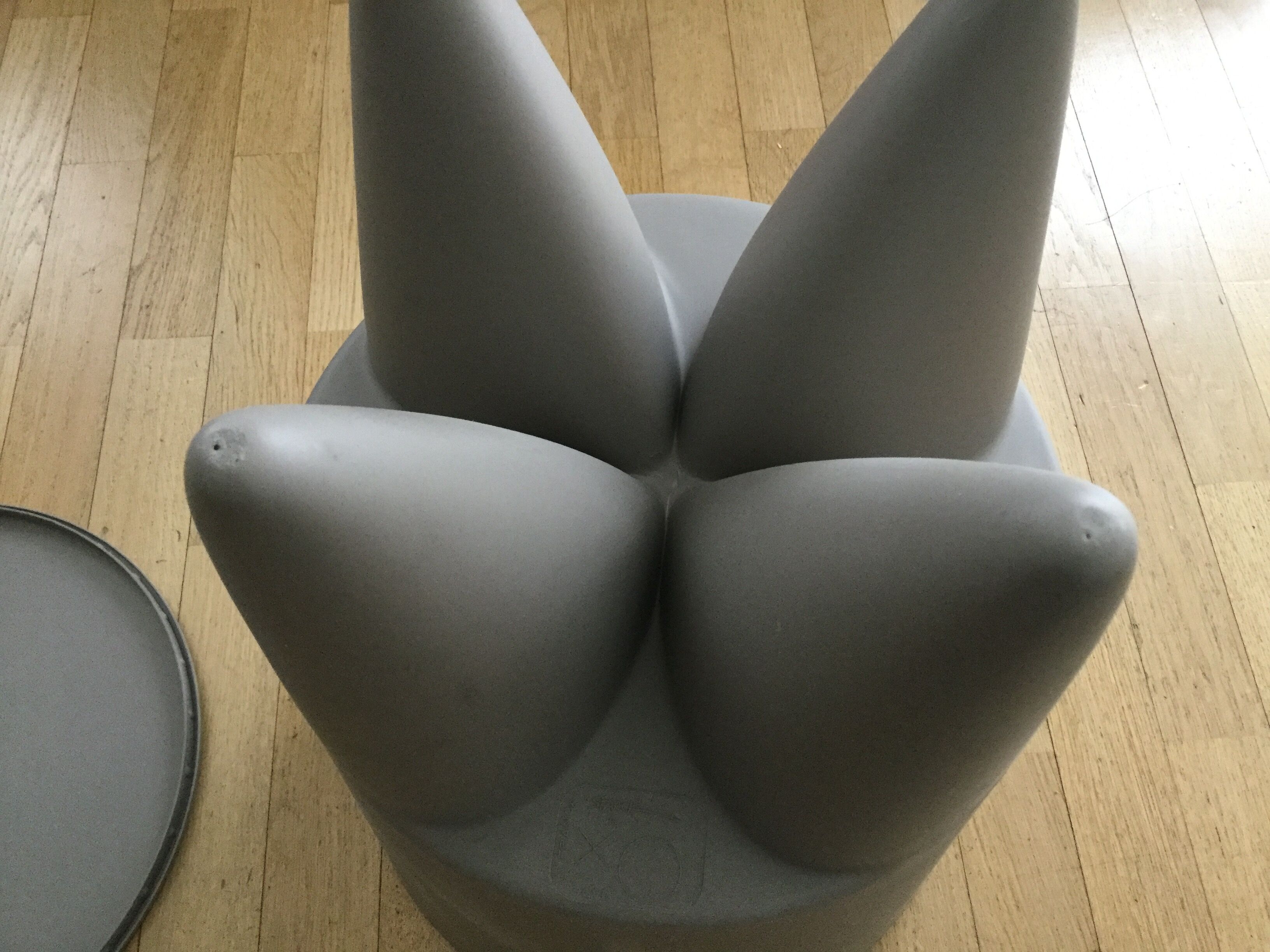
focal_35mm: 31
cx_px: 635
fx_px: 1137
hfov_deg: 58.4
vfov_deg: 45.4
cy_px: 476
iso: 200
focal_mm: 3.3
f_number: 2.4
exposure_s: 1/17
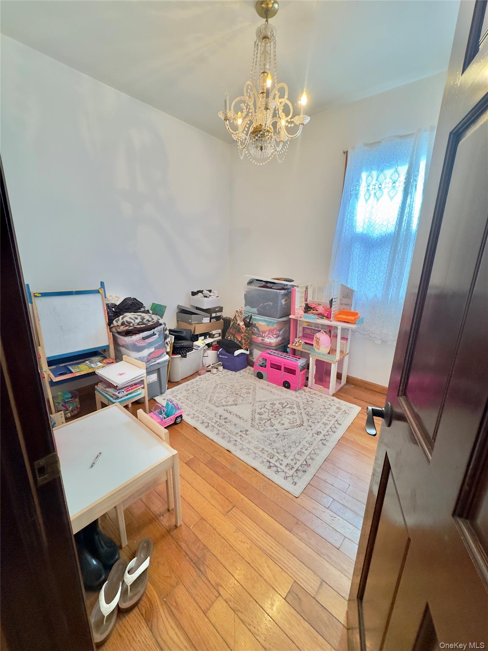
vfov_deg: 102.1
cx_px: 244
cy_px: 326
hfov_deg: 85.7
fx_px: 263
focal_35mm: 14
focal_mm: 2.22
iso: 400
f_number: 2.2
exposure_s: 1/60
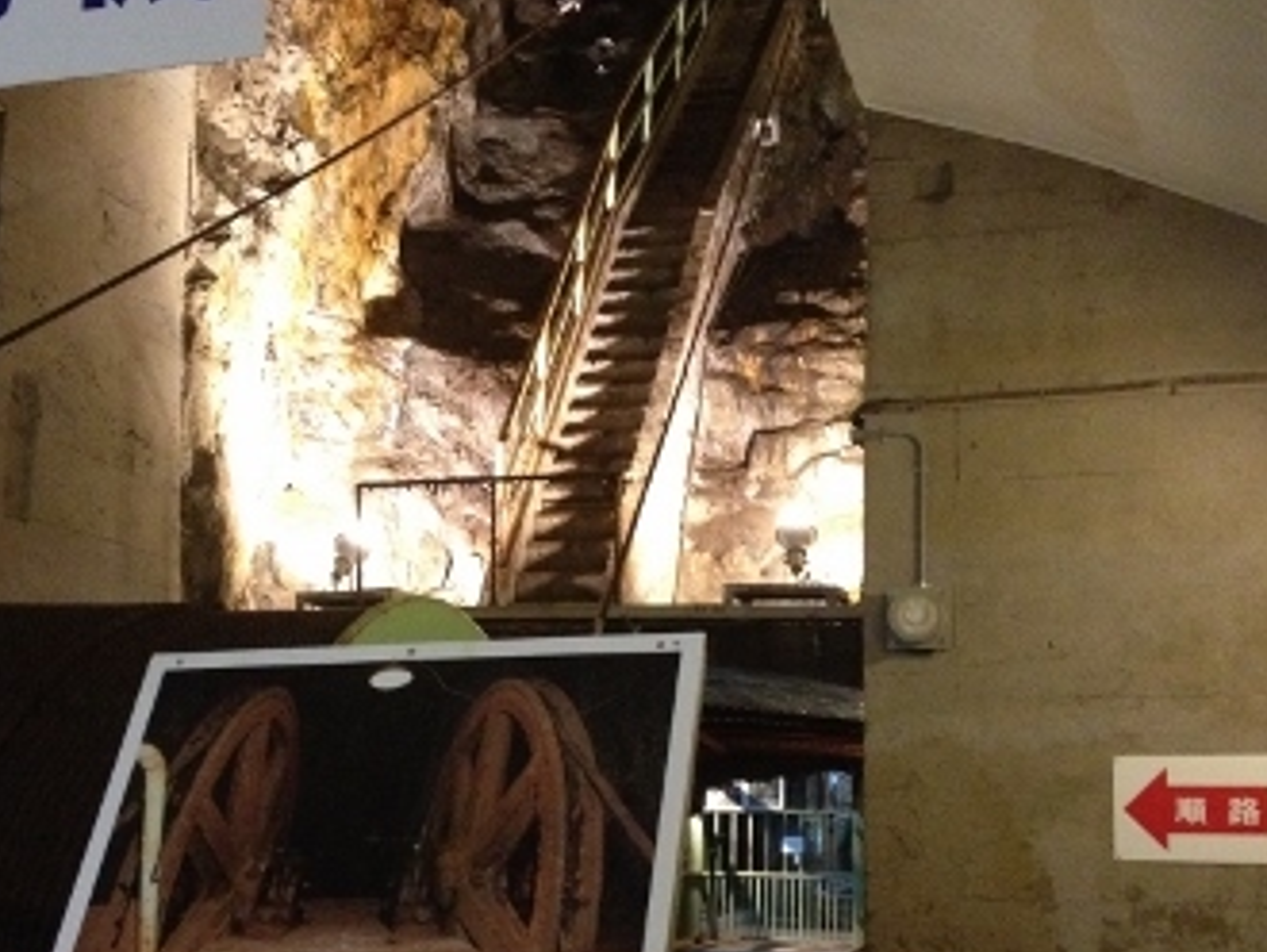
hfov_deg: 36.1
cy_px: 678
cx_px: 545
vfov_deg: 27.3
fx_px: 1941
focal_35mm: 53
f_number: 2.4
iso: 500
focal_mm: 4.28
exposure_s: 1/15
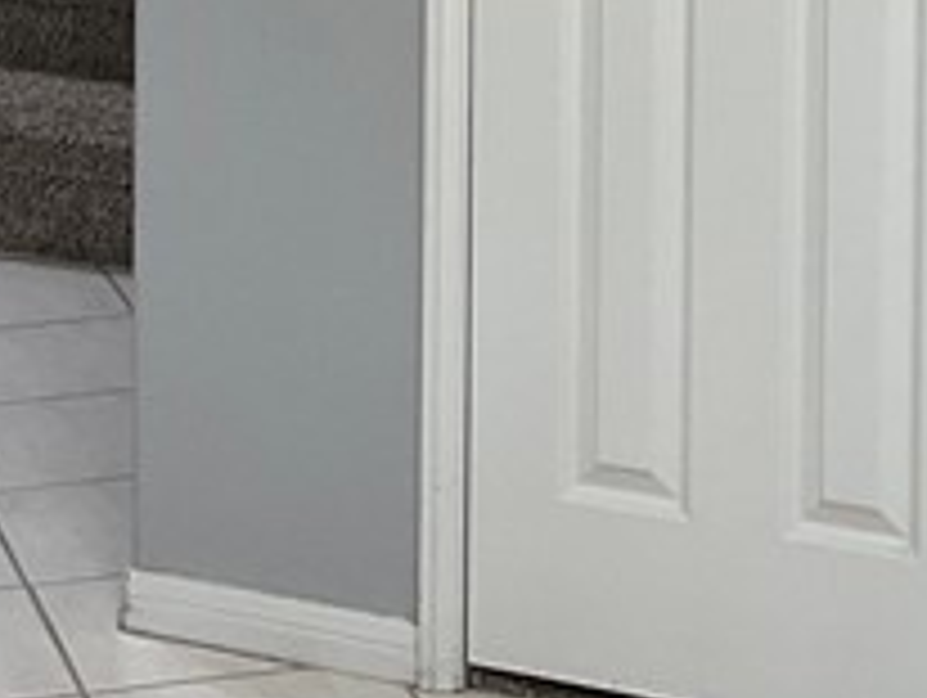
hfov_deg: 13.6
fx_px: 3861
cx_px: 693
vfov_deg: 9.9
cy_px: -486
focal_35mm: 144
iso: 40
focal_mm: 3
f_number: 1.8
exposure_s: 1/60
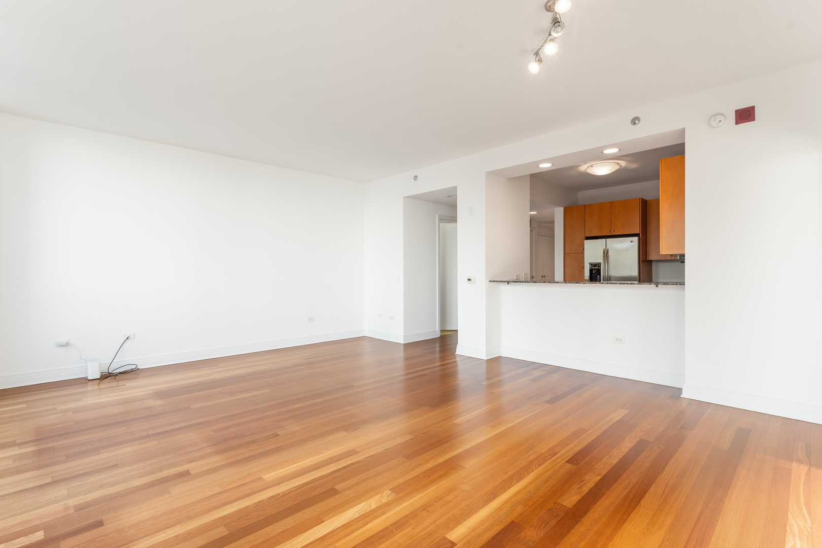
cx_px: 411
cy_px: 274
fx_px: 379
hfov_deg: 94.6
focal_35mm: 17
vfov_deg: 71.7
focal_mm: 16.6
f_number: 9.5
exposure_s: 1/8
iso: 200
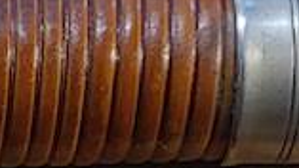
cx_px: -189
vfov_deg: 4.6
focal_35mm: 257
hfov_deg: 8.2
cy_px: 363
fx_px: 2036
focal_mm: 4.23
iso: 150
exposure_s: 1/60
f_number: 1.5
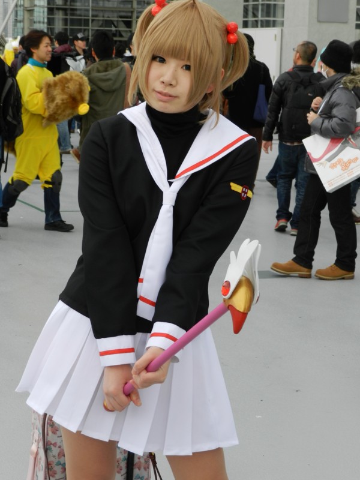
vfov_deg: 23.3
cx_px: 180
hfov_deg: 17.6
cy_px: 240
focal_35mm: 84
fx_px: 1165
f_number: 4.4
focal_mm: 14.9
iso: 160
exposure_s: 1/200
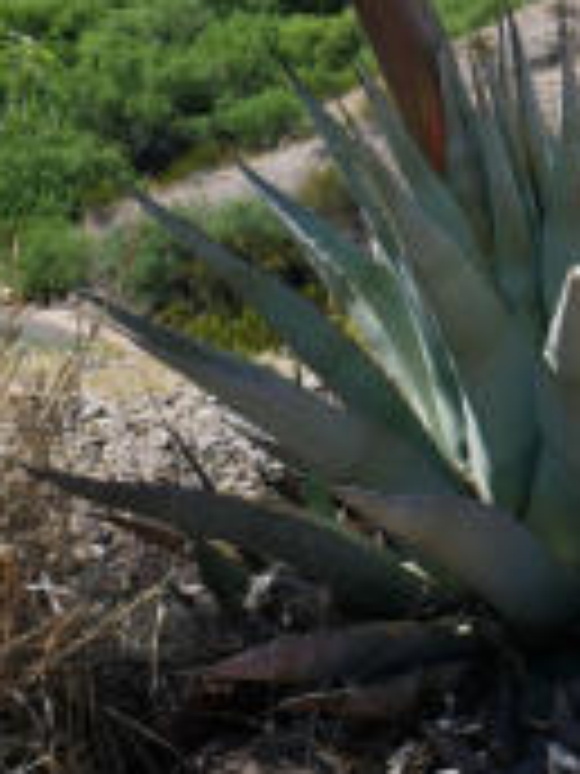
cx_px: 488
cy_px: 16
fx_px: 1966
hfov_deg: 16.6
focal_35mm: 88
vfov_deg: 21.5
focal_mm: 20
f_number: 9
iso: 200
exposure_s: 1/320
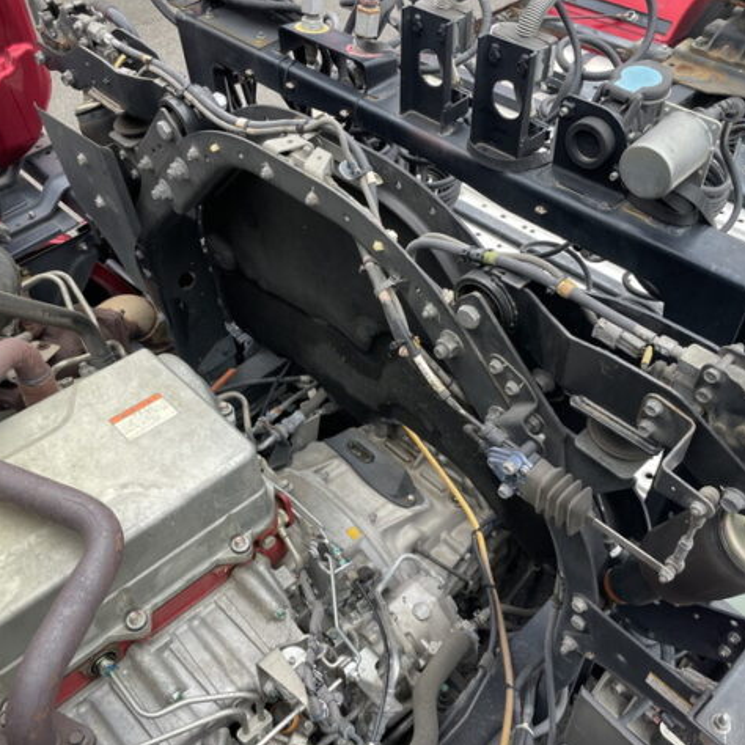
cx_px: 352
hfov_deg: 52.5
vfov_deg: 52.5
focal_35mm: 31
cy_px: 376
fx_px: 755
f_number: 1.6
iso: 32
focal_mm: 4.2
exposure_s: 1/215
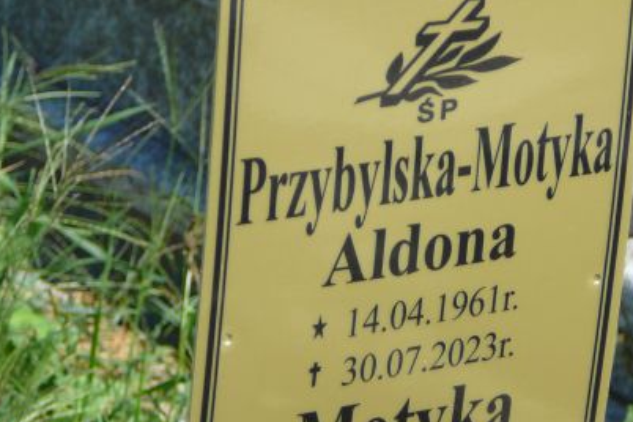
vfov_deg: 6.0
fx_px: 3991
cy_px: 323
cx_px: 417
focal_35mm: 227
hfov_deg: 9.1
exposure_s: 1/500
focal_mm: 20.4
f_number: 4
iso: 80
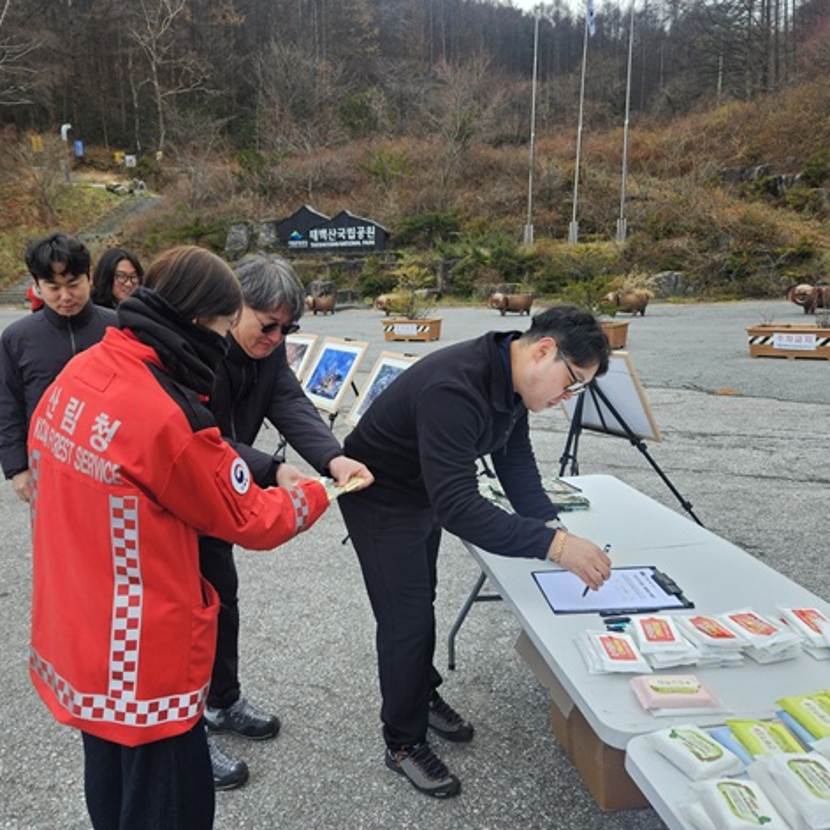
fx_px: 760
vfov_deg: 57.3
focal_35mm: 28
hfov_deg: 57.2
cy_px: 414
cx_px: 369
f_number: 1.8
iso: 25
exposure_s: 1/291
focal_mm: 5.4
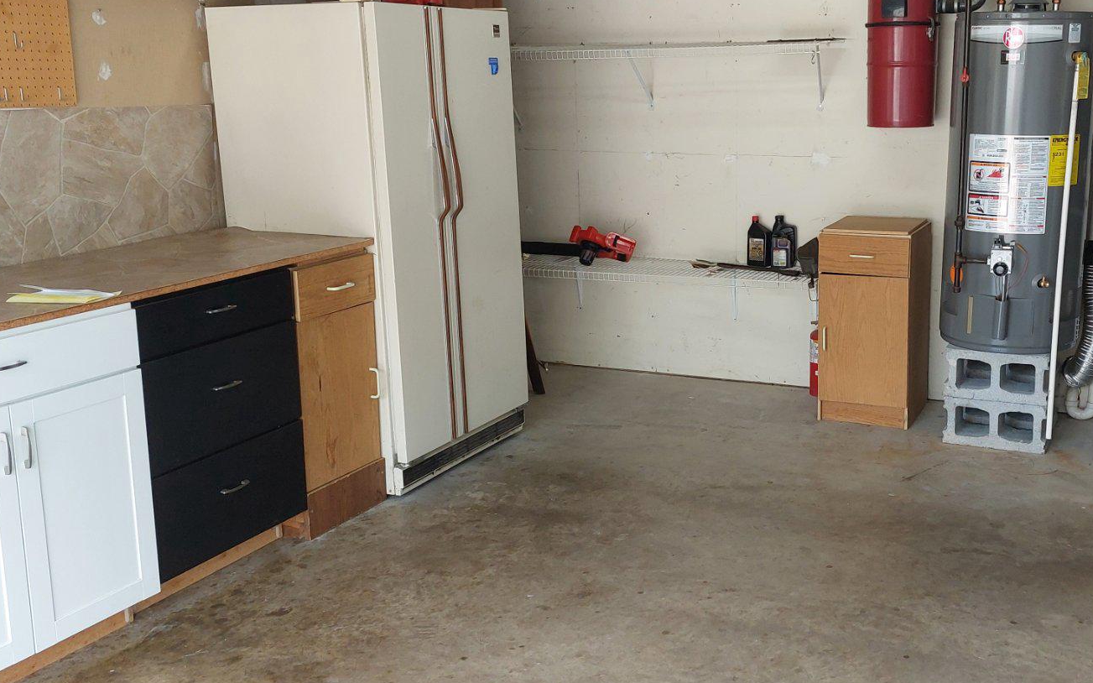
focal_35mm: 40
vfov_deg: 32.0
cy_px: 326
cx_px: 713
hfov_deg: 48.6
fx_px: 1191
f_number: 1.8
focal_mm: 5.23
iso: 100
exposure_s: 1/120
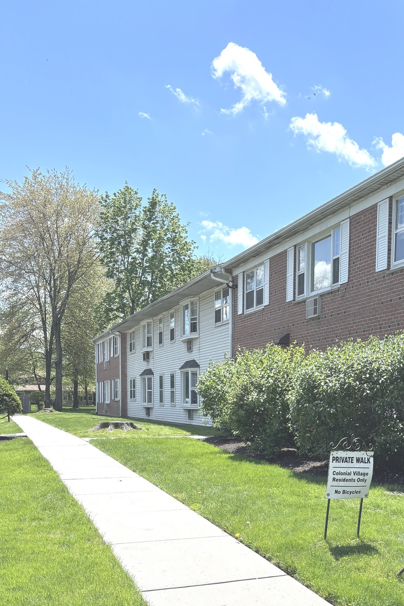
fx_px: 690
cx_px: 308
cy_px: 458
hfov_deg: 32.0
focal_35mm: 41
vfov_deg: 45.7
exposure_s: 1/2933
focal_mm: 5.96
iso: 50
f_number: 1.6
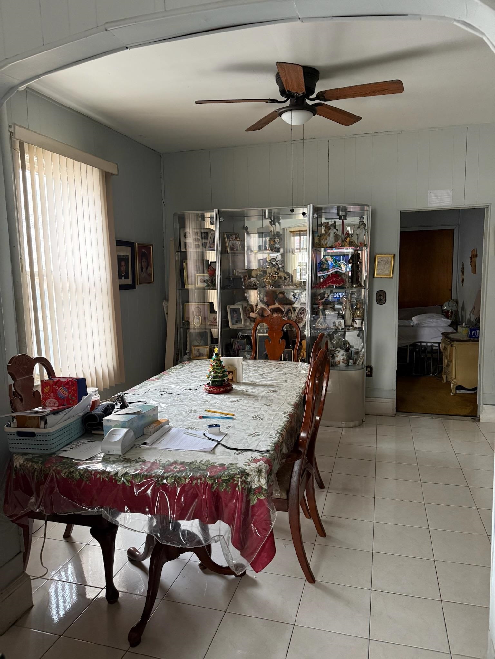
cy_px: 330
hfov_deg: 56.8
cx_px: 248
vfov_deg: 71.6
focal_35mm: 24
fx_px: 458
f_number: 1.78
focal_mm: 6.76
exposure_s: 1/60
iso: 400
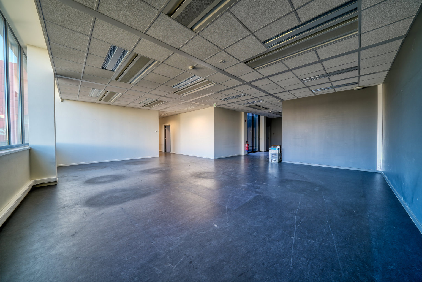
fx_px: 141
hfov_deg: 112.6
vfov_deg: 90.1
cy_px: 141
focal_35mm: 12
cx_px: 211
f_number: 8
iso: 100
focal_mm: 12
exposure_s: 1/20
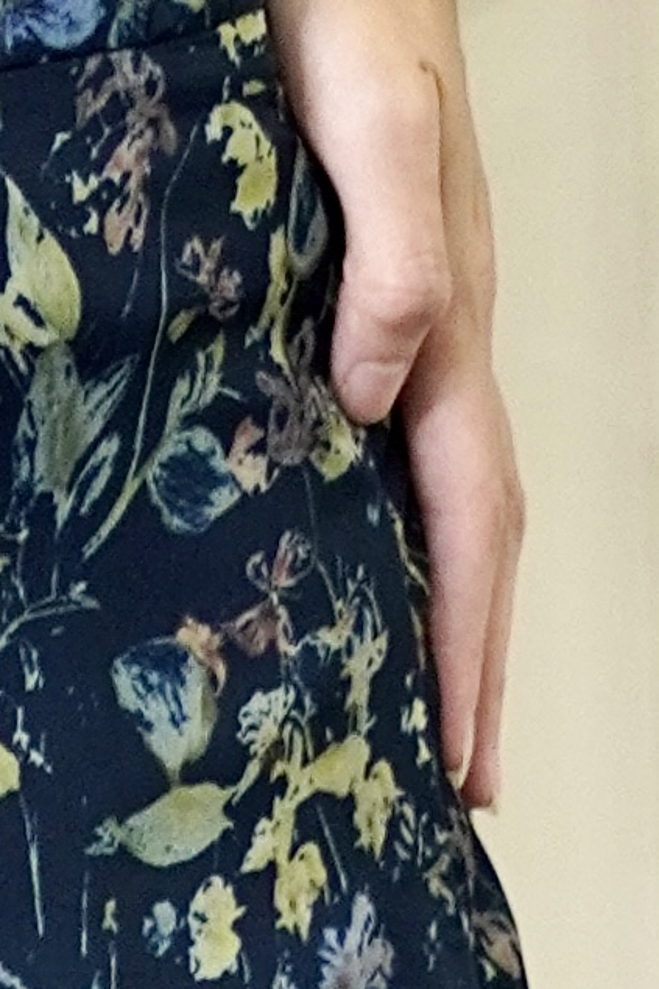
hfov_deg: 1.4
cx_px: -569
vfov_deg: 2.0
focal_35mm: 1011
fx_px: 27772
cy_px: 3384
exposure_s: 1/160
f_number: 1.8
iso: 500
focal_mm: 85
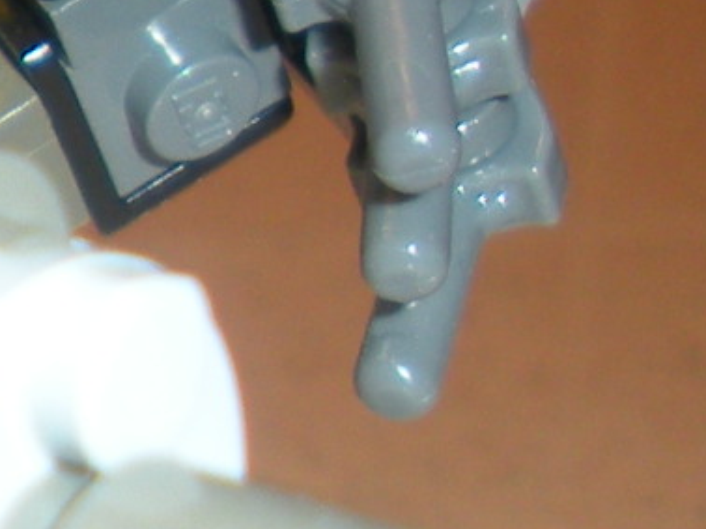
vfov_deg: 6.0
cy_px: 194
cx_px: -837
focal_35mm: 247
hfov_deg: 7.6
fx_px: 5034
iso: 64
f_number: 3.5
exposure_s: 1/30
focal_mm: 6.3
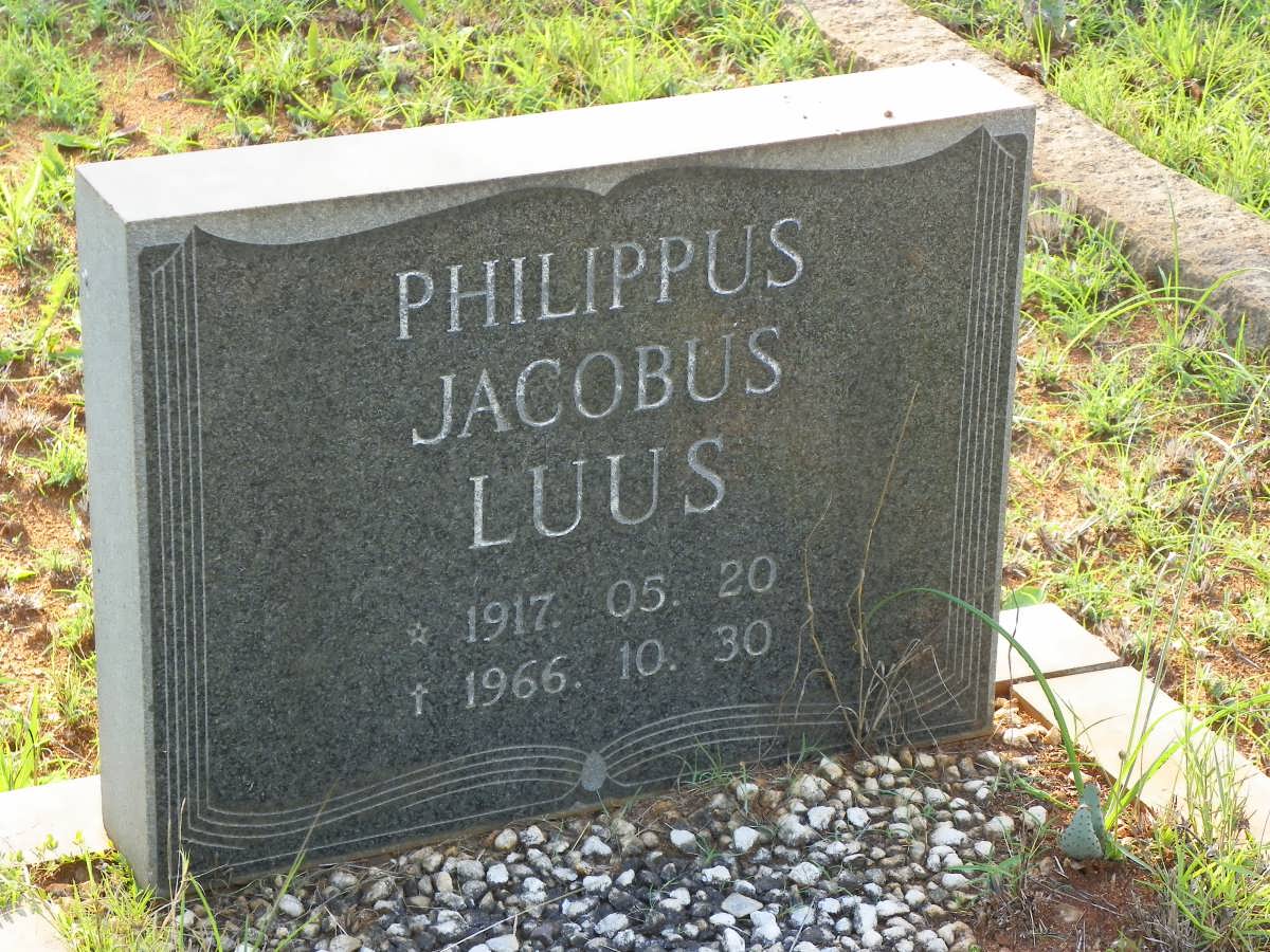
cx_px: 635
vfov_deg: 14.1
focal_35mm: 105
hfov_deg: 18.7
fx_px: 3852
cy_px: 476
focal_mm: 18.8
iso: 64
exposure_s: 1/60
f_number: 4
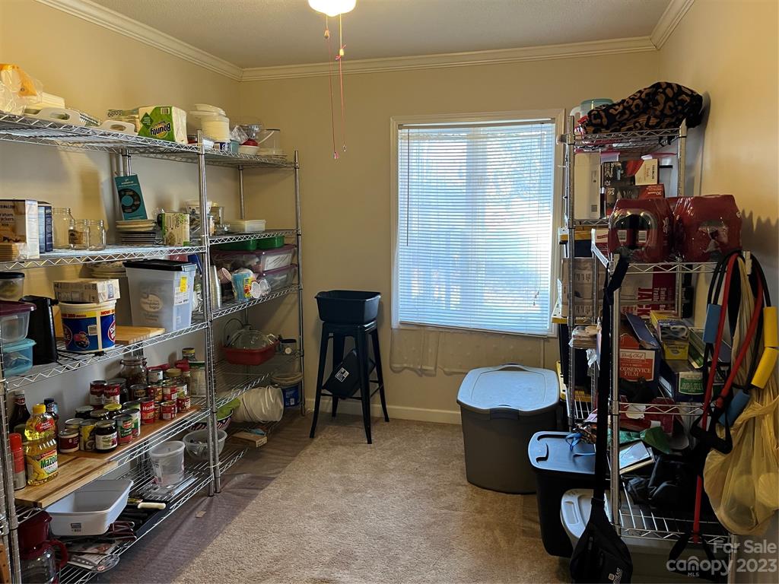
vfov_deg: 53.1
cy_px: 292
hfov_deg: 67.3
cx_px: 390
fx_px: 585
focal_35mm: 26
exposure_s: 1/60
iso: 250
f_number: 1.6
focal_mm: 5.1
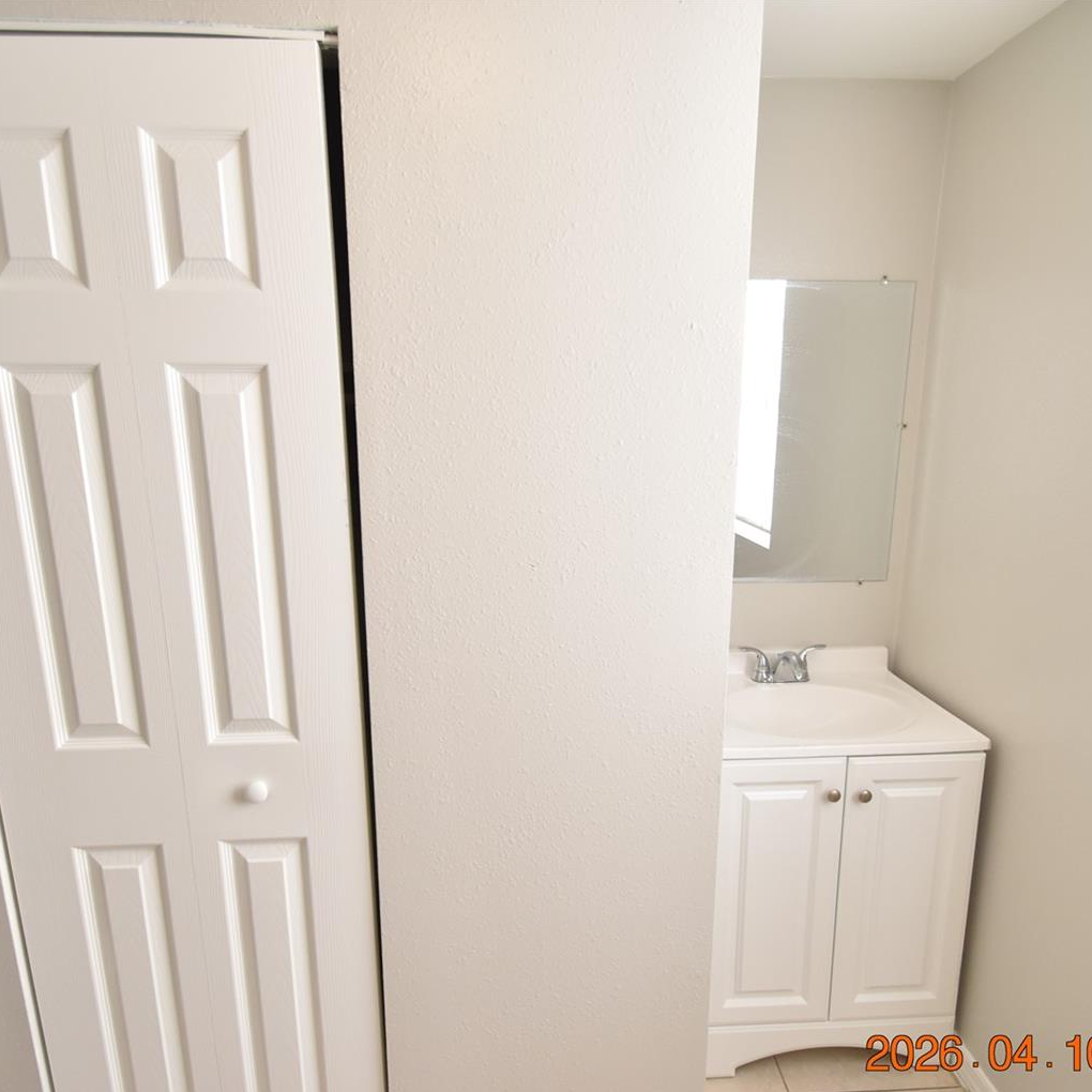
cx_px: 550
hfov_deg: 74.8
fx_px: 714
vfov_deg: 74.8
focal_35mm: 20
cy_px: 568
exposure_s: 1/250
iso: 800
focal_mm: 10
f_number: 3.5
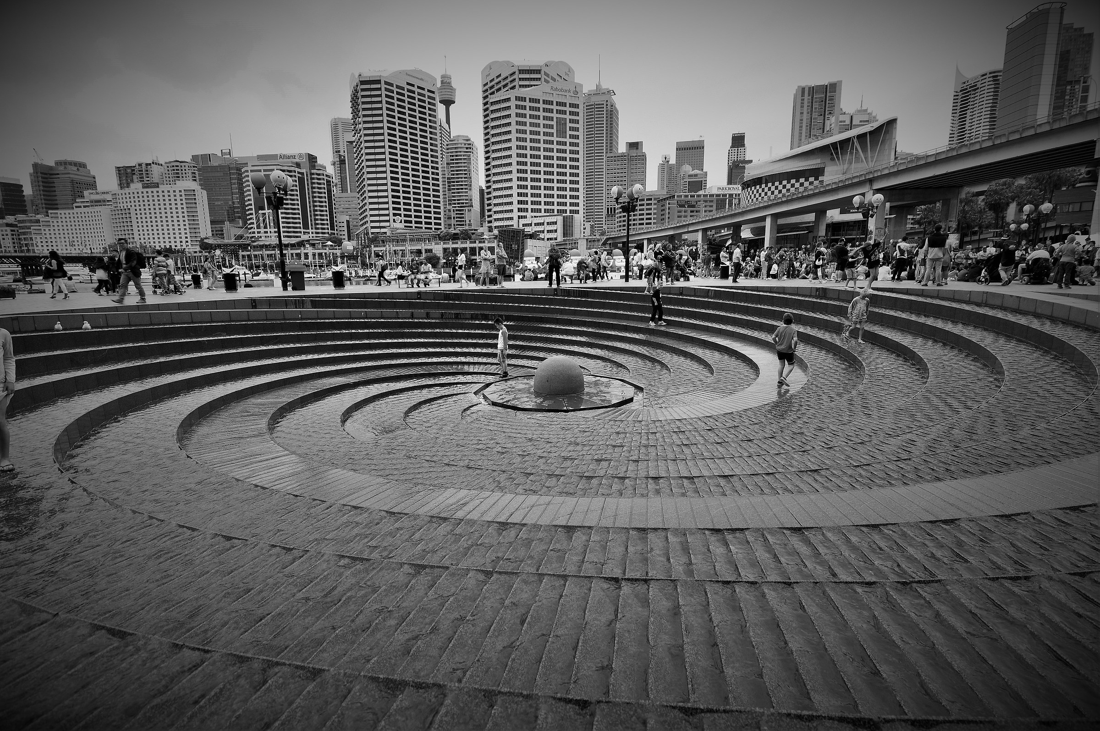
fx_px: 504
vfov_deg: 71.9
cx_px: 550
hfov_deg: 95.0
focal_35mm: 16
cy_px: 366
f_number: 6.3
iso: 200
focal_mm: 11
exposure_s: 1/50
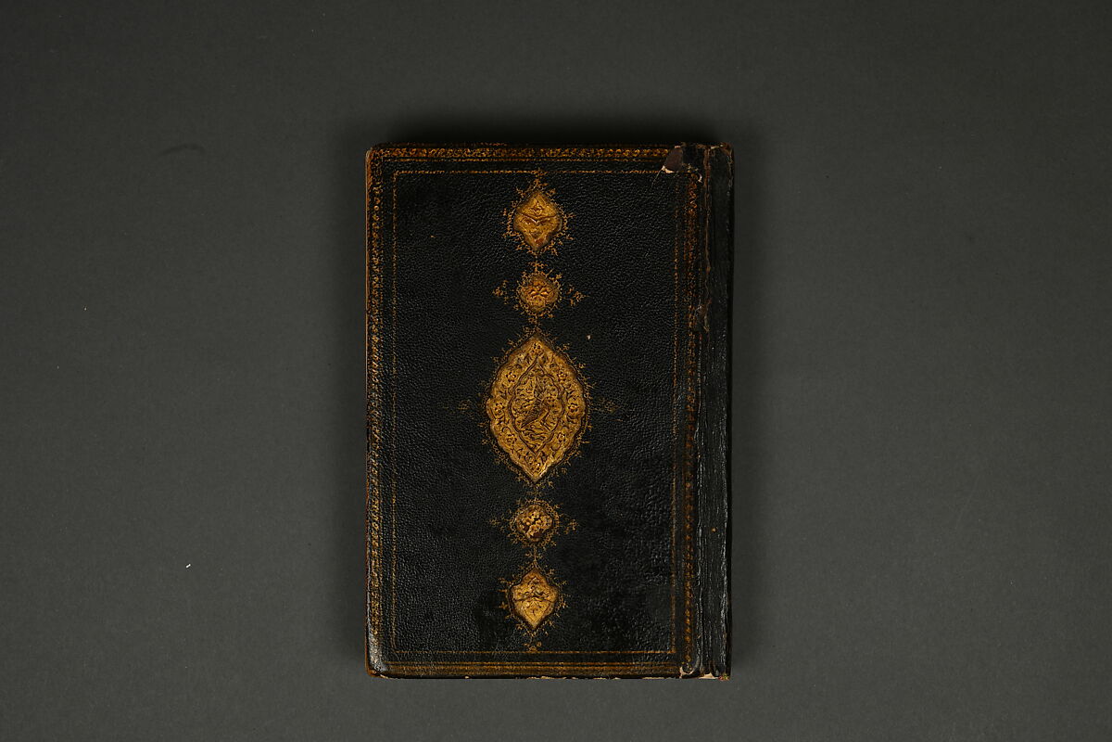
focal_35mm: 57
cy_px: 371
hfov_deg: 35.1
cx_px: 556
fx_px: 1761
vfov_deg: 23.8
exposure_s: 1/30
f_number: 13
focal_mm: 57
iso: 250
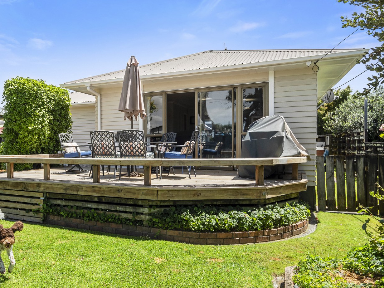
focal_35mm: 27
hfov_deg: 61.0
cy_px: 139
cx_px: 87
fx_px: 299
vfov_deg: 51.3
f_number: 6.3
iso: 200
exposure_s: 1/800
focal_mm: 12
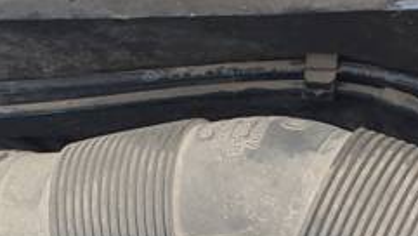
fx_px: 1875
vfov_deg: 6.5
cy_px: 725
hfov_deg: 11.8
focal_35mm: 169
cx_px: -309
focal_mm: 4.3
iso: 50
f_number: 2.4
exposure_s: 1/150
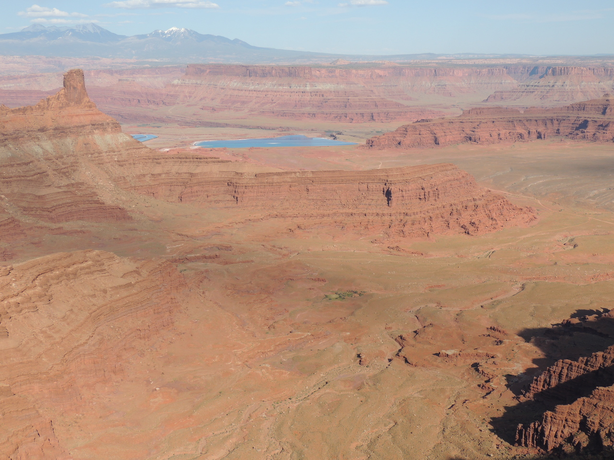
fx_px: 763
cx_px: 307
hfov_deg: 43.9
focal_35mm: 43
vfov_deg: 33.6
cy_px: 230
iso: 100
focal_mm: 7.6
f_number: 3.4
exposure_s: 1/1000
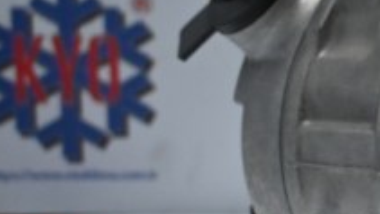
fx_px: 1502
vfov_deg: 8.1
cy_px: 26
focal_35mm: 149
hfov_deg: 13.5
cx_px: 598
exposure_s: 1/125
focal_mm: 25
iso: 1000
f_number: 4.2
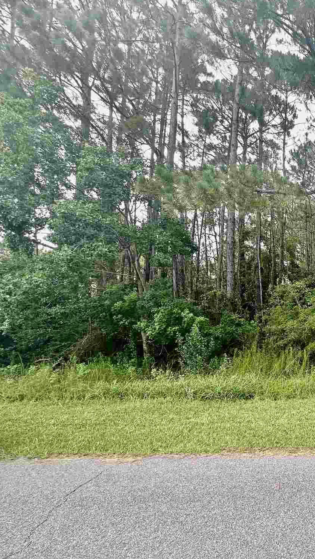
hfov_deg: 39.7
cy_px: 285
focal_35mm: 21
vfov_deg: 83.8
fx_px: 312
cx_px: 371
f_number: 2.2
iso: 40
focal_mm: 2.22
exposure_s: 1/245
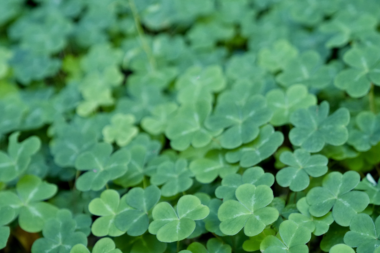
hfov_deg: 17.8
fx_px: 1214
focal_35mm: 115
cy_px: 136
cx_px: 177
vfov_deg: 11.9
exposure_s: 1/160
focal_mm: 70
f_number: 2.8
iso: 2000
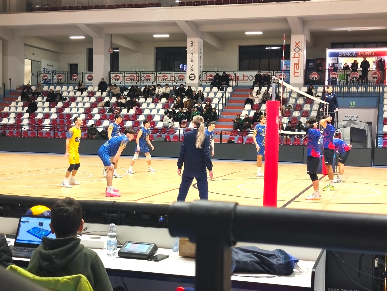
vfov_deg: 28.6
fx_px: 570
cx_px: 194
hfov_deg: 37.5
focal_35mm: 51
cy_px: 146
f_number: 1.65
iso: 250
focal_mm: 6.18
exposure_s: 1/50
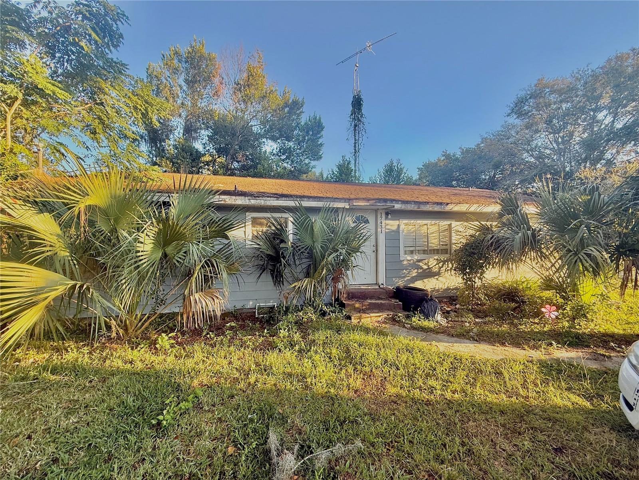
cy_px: 240
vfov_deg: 85.7
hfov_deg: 102.1
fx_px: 258
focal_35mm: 14
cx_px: 320
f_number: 2.2
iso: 64
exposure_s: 1/151
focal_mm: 2.22
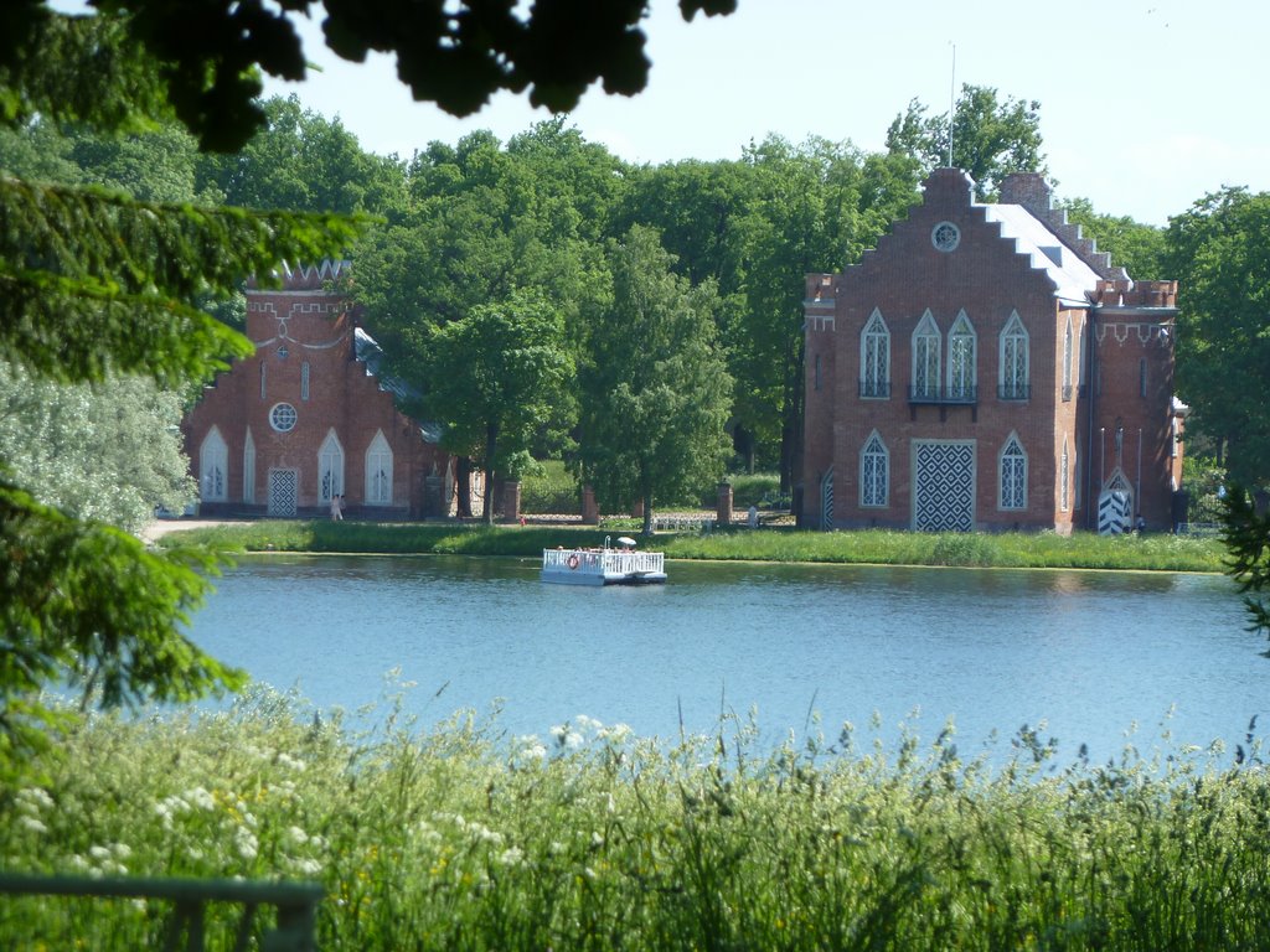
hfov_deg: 8.2
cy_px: 476
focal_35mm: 242
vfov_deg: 6.1
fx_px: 8879
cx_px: 635
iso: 80
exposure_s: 1/200
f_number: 4.7
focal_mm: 39.7
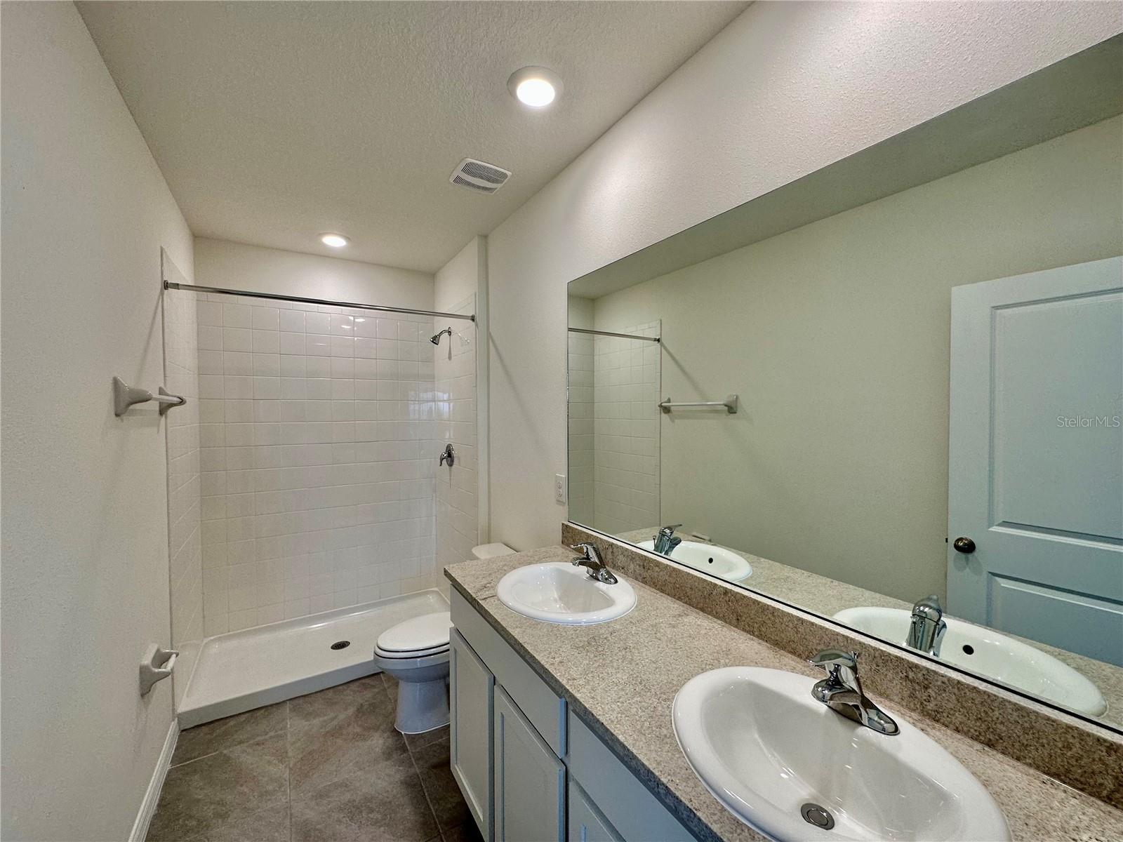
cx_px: 562
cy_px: 421
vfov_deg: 85.7
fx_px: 454
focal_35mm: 14
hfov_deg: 102.1
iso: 80
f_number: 2.2
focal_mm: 2.22
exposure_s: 1/120
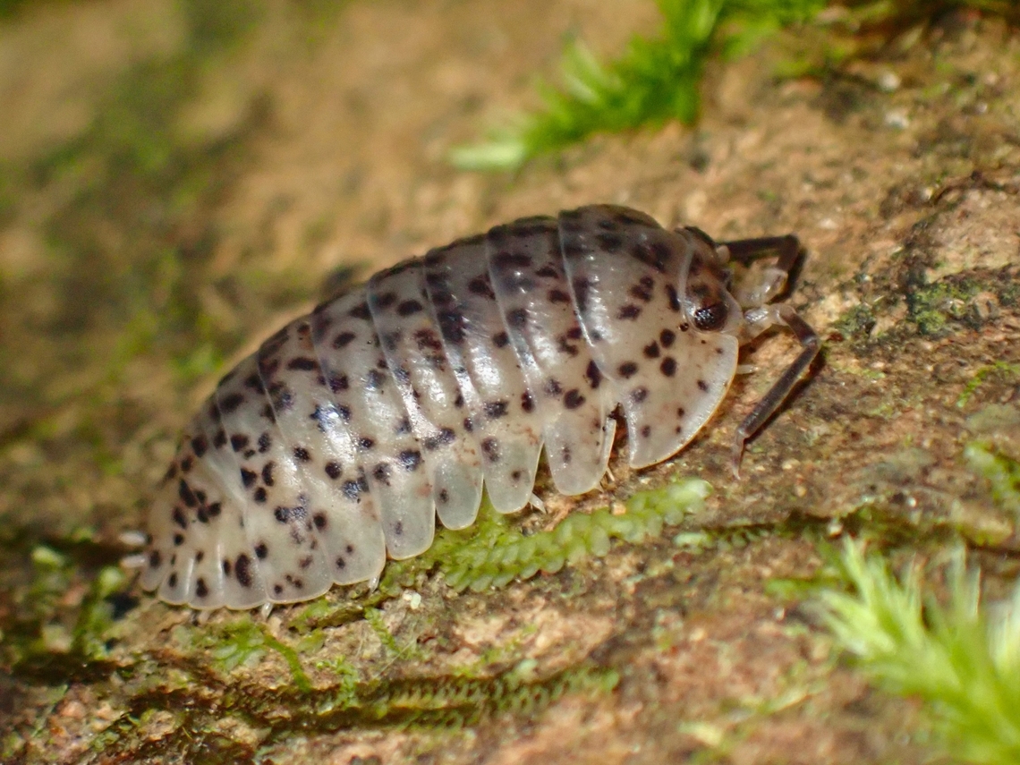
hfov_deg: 19.6
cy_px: 382
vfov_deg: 14.8
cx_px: 510
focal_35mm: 100
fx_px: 2947
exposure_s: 1/100
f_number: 14
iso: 1000
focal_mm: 18
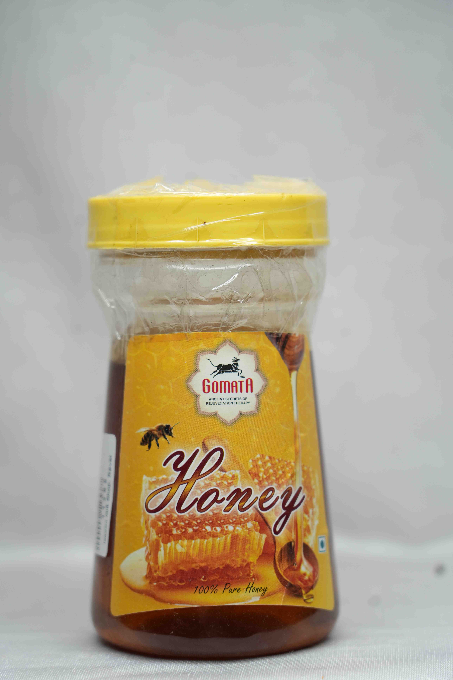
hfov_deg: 13.0
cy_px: 340
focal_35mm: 105
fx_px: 1982
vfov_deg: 19.5
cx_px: 226
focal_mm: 105
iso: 200
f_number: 4.5
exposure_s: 1/80
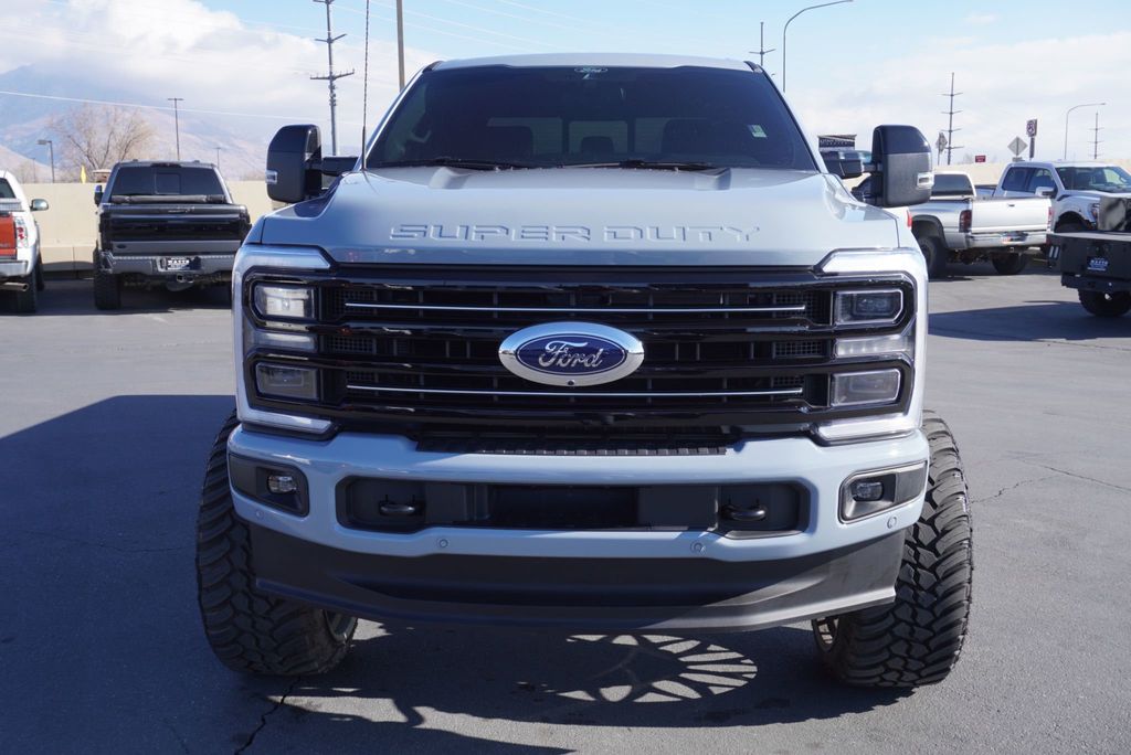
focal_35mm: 36
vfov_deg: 36.9
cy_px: 378
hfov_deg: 53.1
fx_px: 1132
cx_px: 566
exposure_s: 1/125
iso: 100
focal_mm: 24
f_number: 9
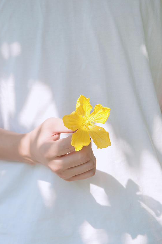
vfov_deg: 14.9
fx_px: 933
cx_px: 82
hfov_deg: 9.9
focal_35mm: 138
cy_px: 115
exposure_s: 1/320
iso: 200
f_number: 9
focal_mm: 80
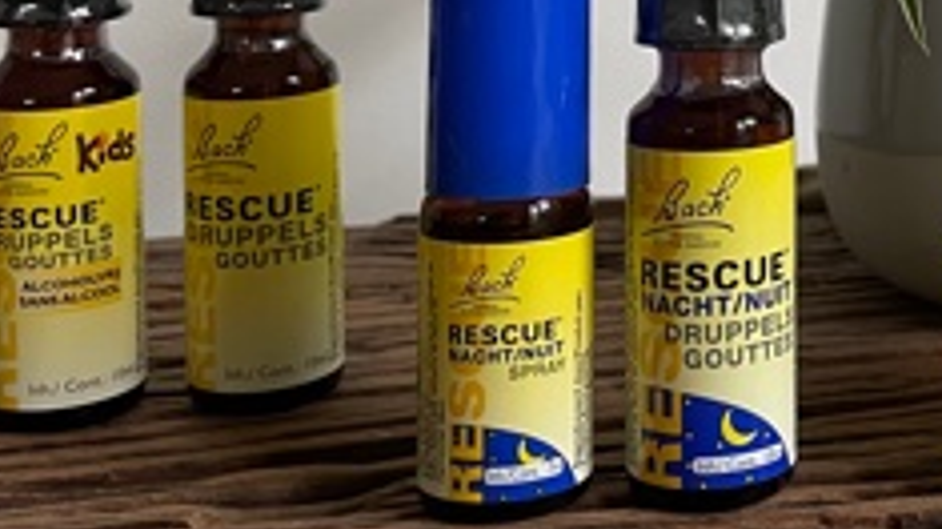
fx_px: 1923
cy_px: -212
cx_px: 994
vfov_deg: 14.8
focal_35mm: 77
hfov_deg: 25.8
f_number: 1.6
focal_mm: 4.2
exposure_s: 1/60
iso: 500
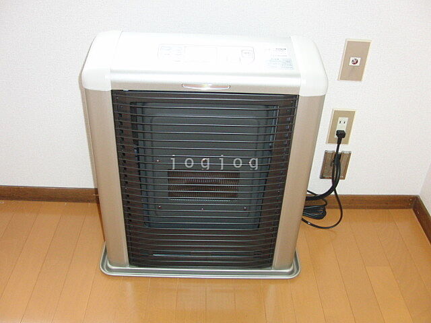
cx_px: 216
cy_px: 162
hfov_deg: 50.1
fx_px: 461
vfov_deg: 38.7
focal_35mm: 37
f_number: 3.6
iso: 400
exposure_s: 1/60
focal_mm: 6.42
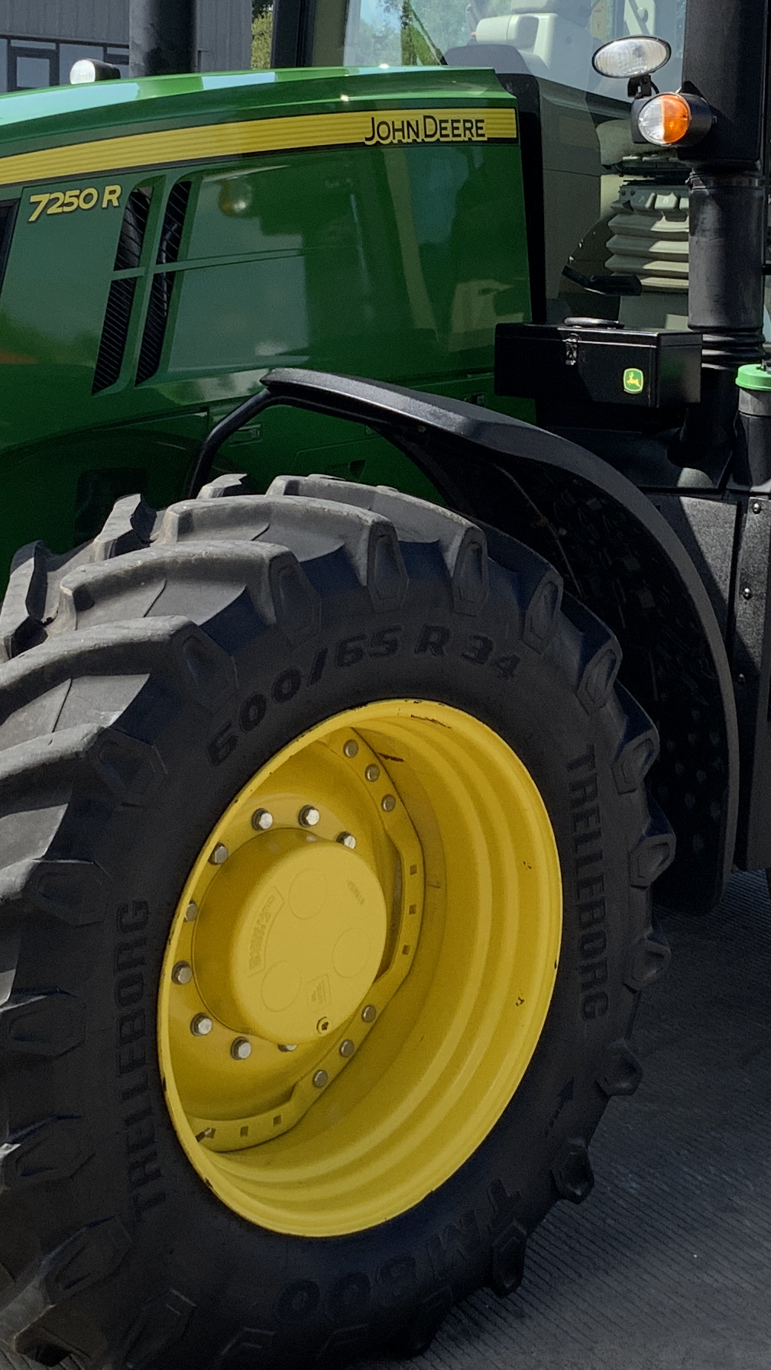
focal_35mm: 71
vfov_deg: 29.5
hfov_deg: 16.9
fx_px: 2581
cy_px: 444
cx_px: 524
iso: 16
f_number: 1.8
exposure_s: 1/1076
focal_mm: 3
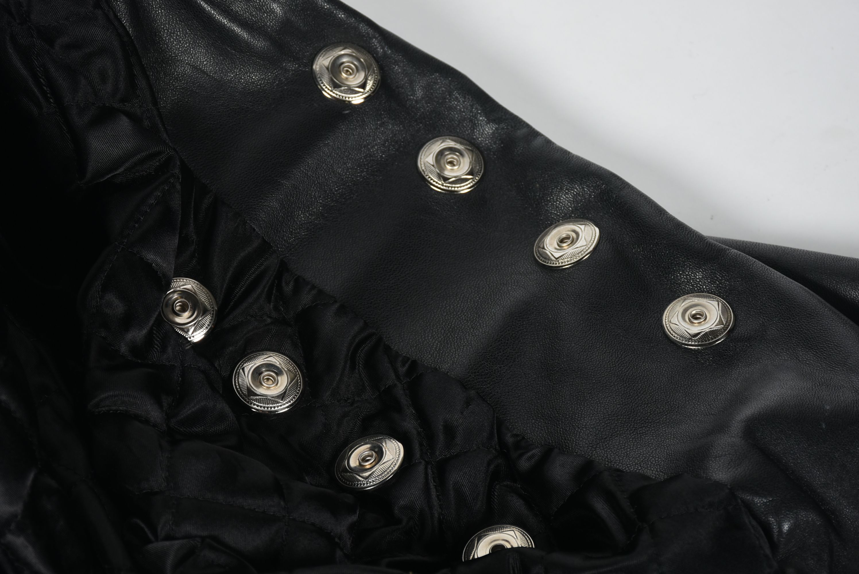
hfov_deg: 20.6
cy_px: 287
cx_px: 430
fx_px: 2364
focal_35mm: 99
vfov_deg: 13.8
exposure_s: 1/125
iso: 200
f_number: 9
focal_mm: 66
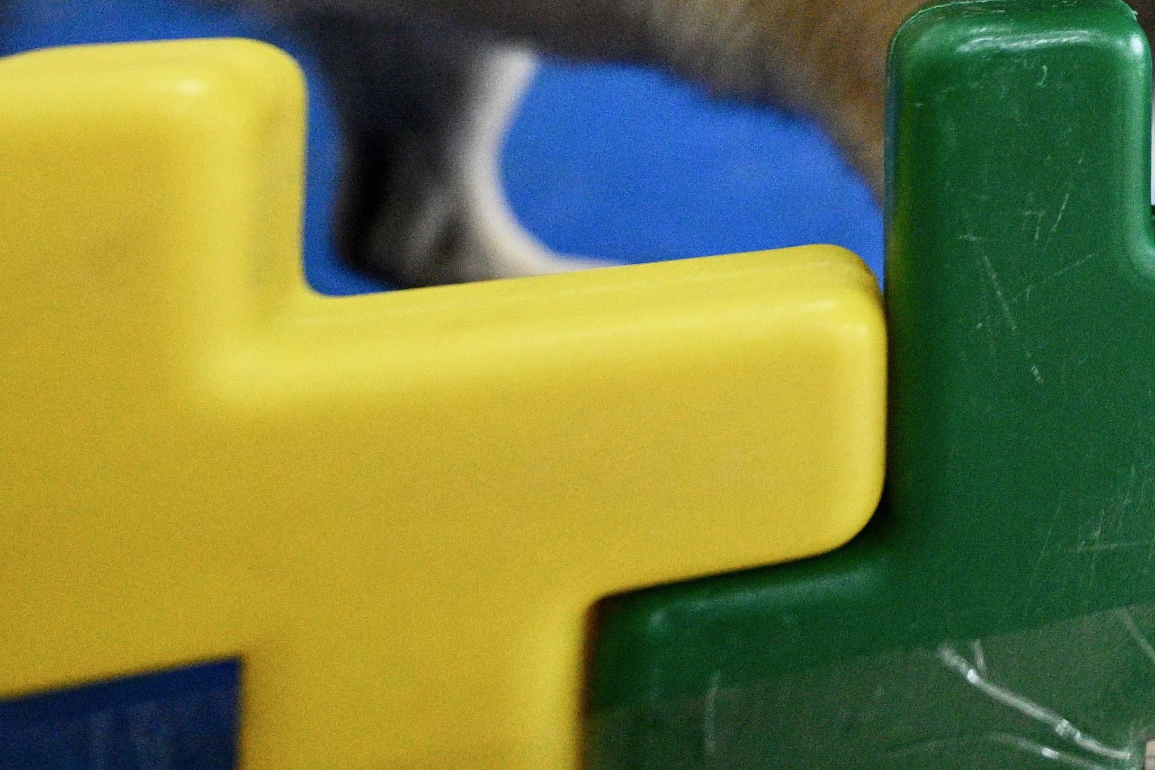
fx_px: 1700
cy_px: -315
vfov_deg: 22.1
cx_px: 1623
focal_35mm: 53
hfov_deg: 28.3
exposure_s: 1/800
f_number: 2.8
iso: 3200
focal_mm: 14
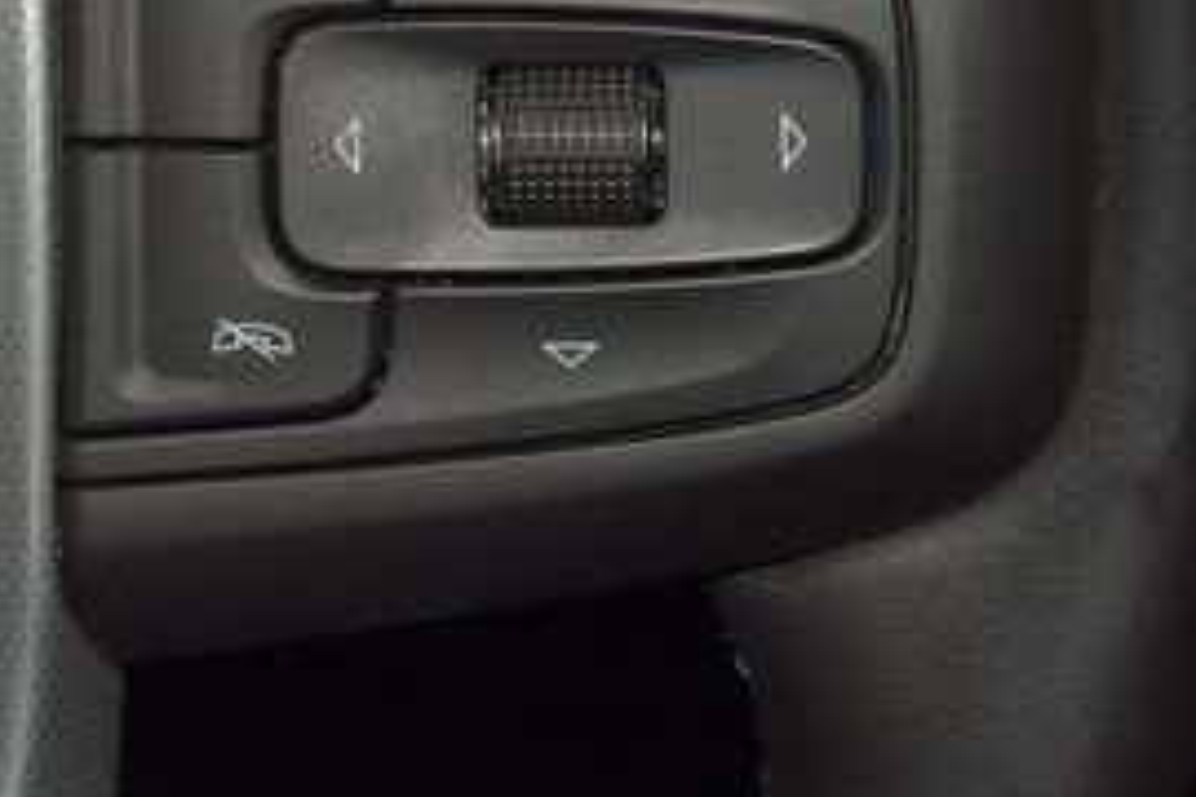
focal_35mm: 249
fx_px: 8272
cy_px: -15
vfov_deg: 5.5
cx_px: 416
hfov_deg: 8.3
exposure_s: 1/125
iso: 100
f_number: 8
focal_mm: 70
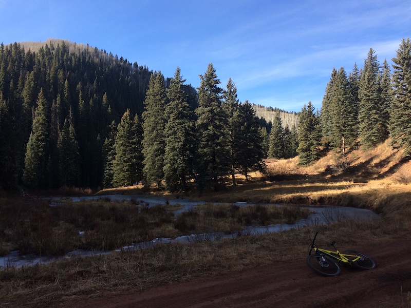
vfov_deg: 48.2
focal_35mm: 29
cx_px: 206
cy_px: 154
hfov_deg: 61.7
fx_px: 344
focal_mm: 4.15
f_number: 2.2
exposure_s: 1/760
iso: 32
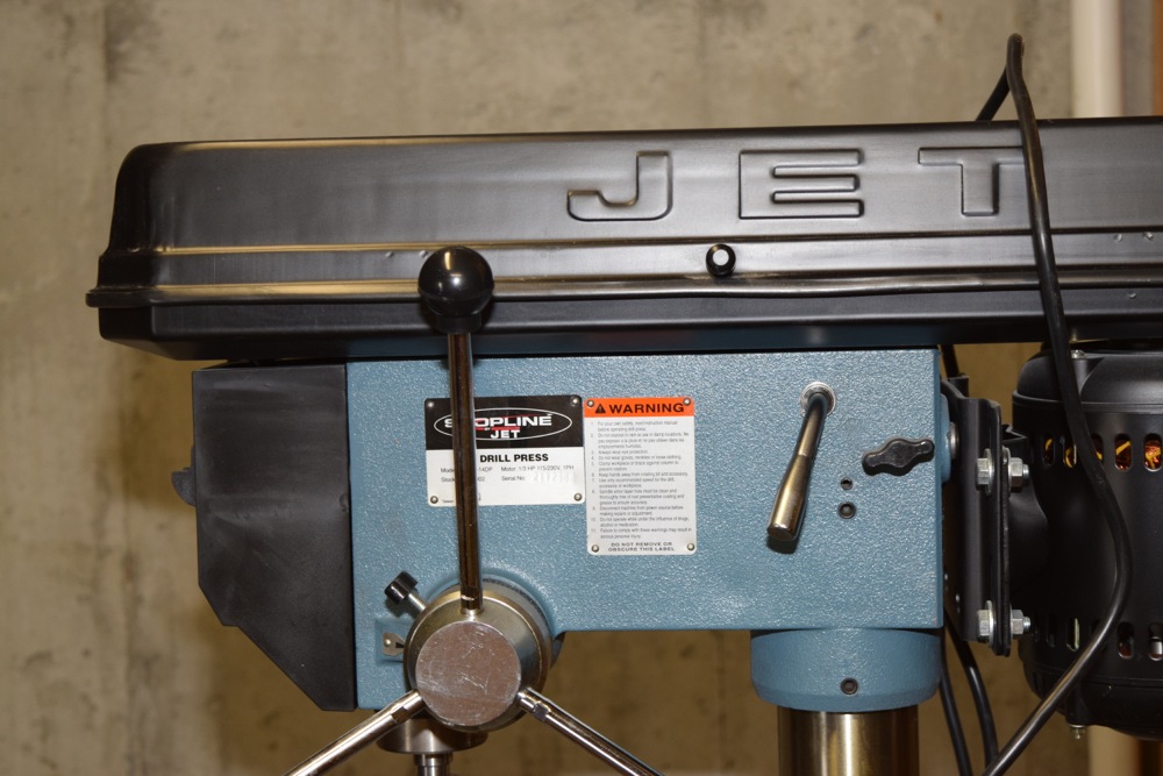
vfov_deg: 18.9
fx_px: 2326
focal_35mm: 72
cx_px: 582
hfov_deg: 28.1
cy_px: 388
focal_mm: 48
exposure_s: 1/60
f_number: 5.3
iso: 800
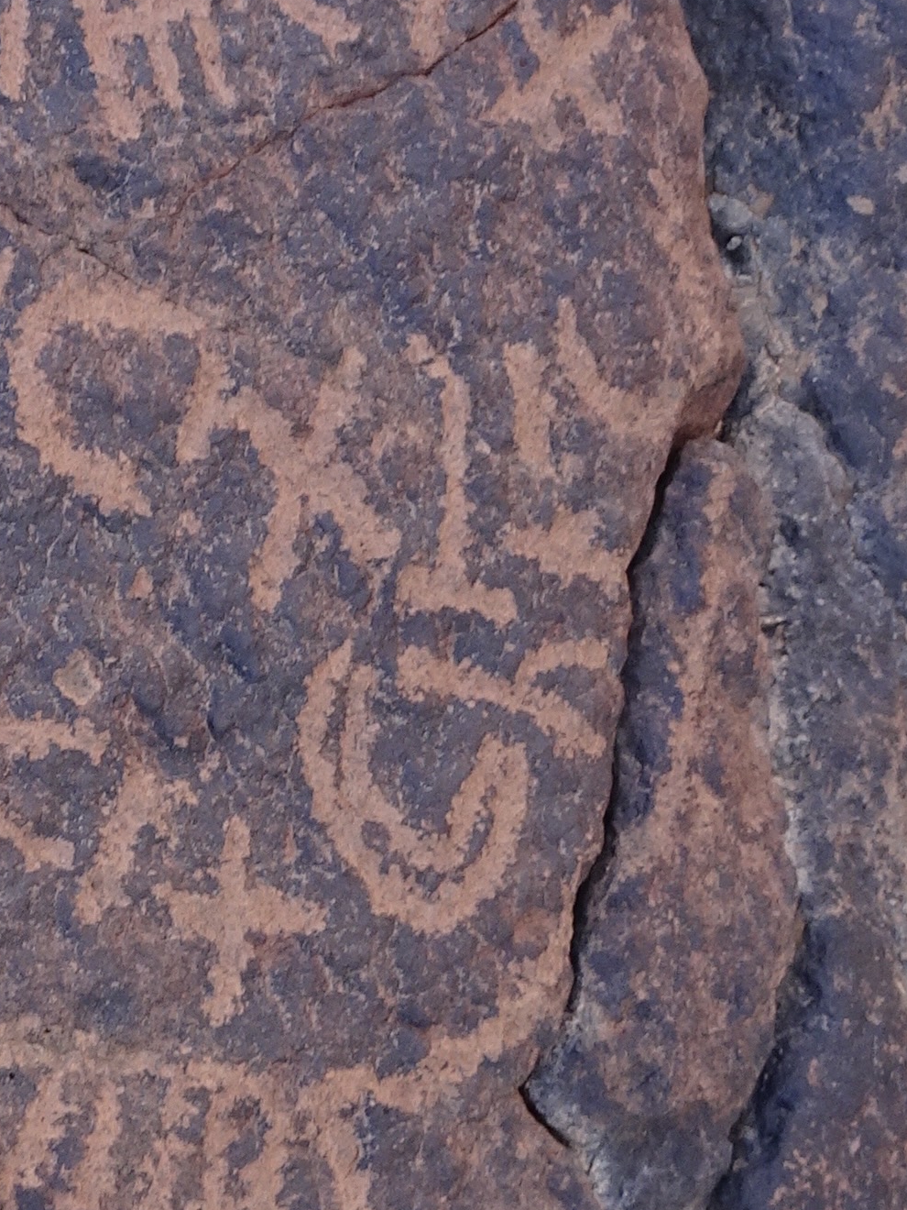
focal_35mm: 89
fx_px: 3109
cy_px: 793
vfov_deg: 21.9
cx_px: 12
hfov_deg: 16.3
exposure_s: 1/100
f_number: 3.5
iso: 80
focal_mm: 4.1
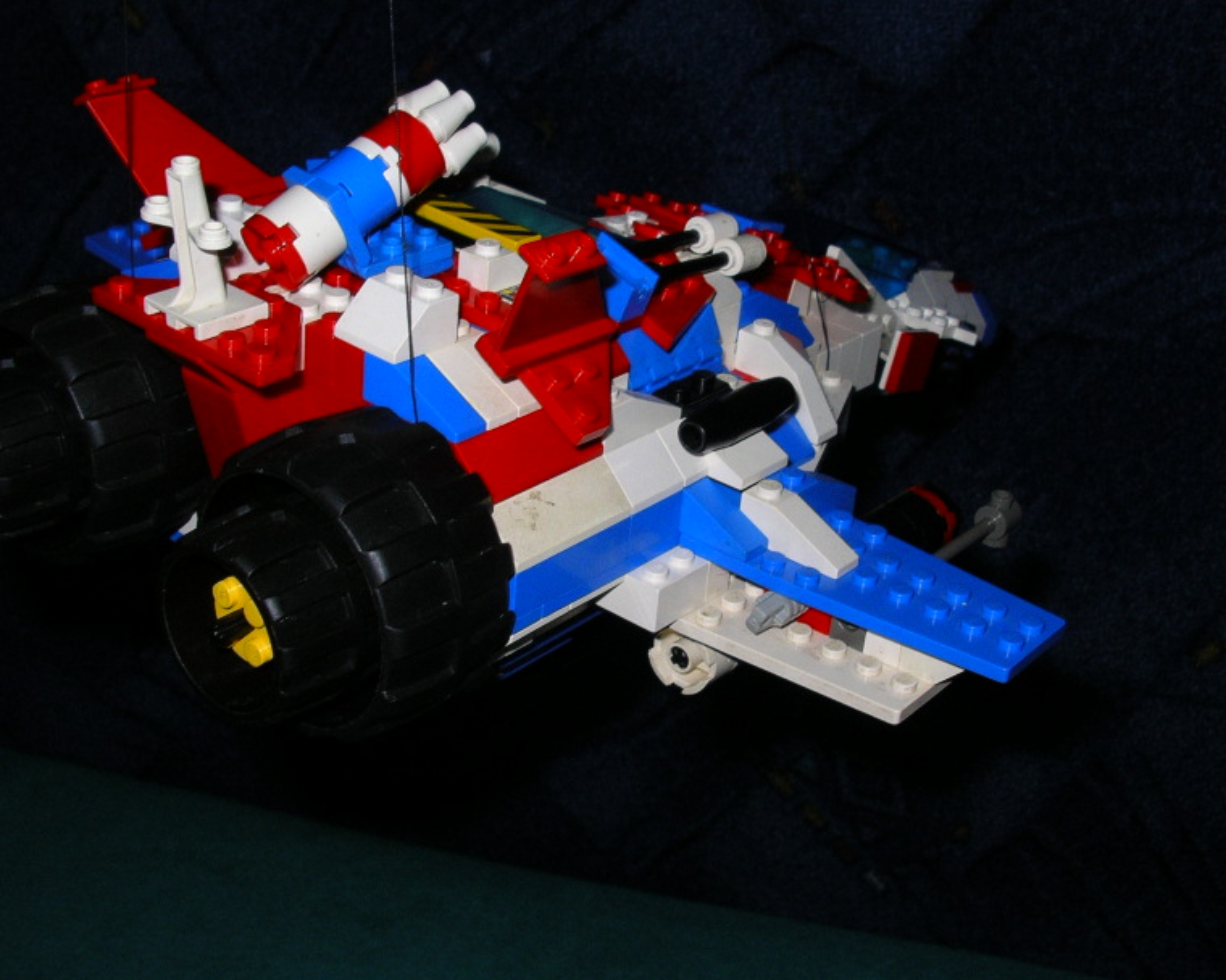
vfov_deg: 30.2
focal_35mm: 50
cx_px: 697
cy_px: 419
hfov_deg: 37.3
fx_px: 1814
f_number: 4.1
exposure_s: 1/60
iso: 50
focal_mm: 5.8
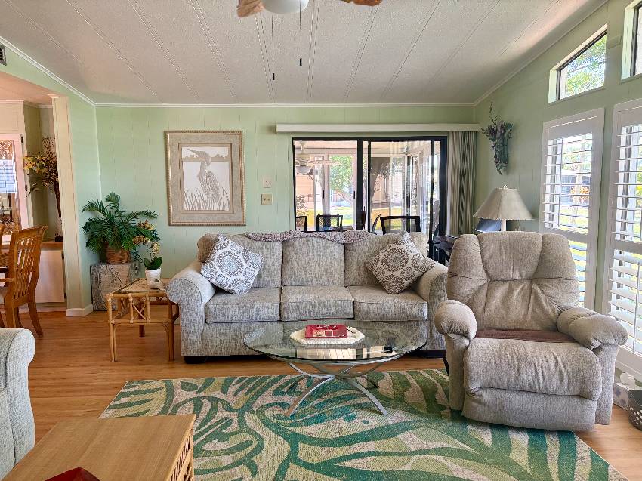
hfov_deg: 67.3
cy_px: 240
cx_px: 321
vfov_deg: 53.0
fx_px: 482
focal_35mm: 26
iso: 160
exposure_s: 1/120
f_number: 1.6
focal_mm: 5.96
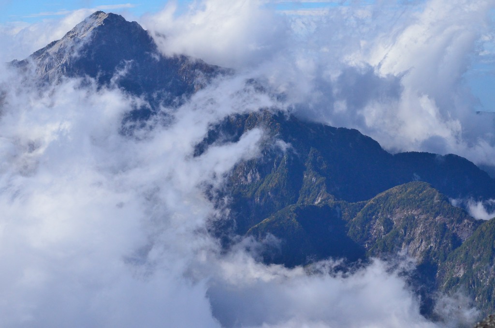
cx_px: 248
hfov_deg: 19.5
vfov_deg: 13.0
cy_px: 164
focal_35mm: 105
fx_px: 1441
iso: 1400
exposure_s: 1/8000
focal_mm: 70
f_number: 8
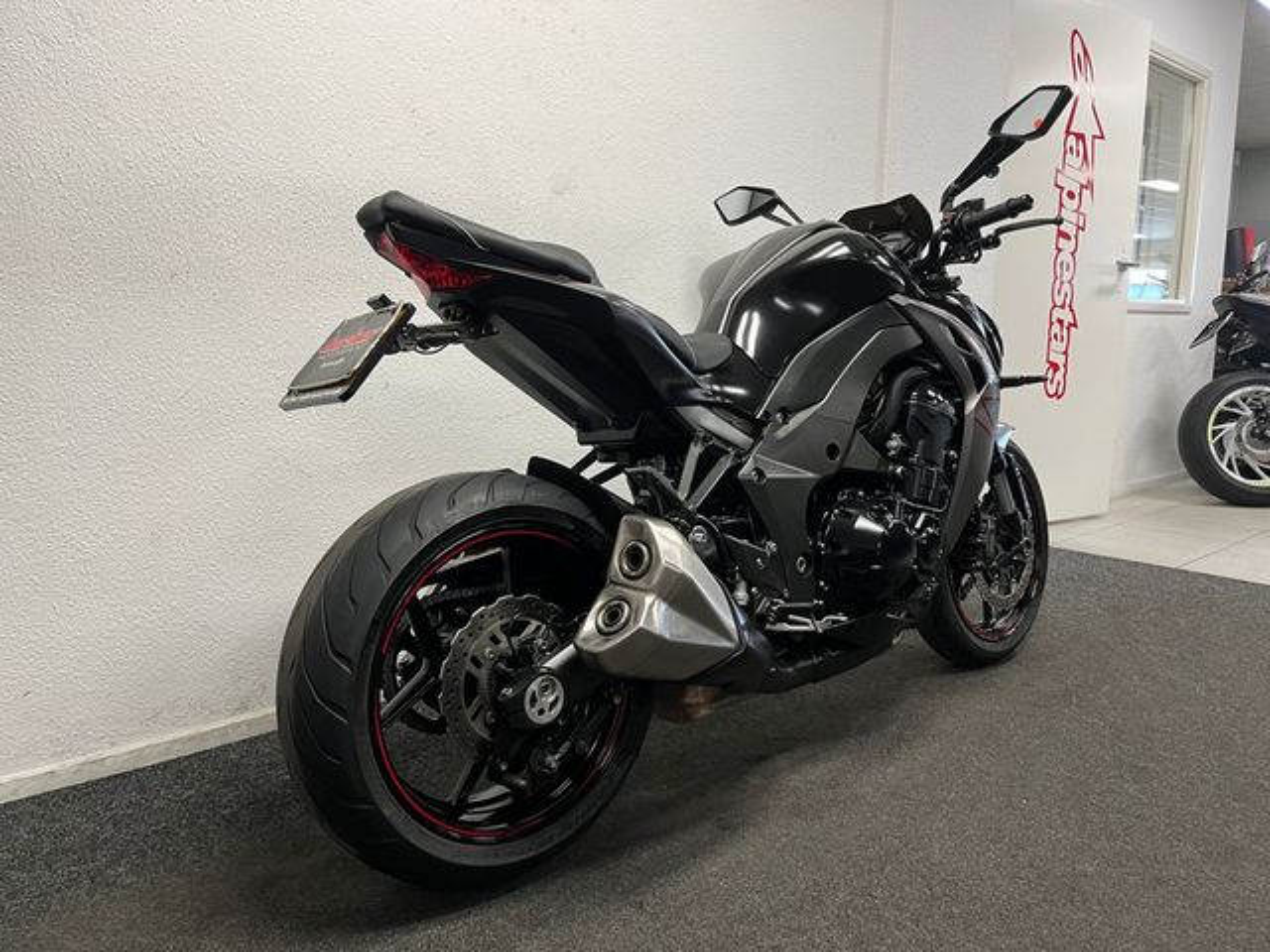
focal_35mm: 26
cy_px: 476
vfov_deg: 53.1
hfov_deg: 67.3
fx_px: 954
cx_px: 635
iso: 80
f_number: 1.6
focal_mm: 5.1
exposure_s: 1/50
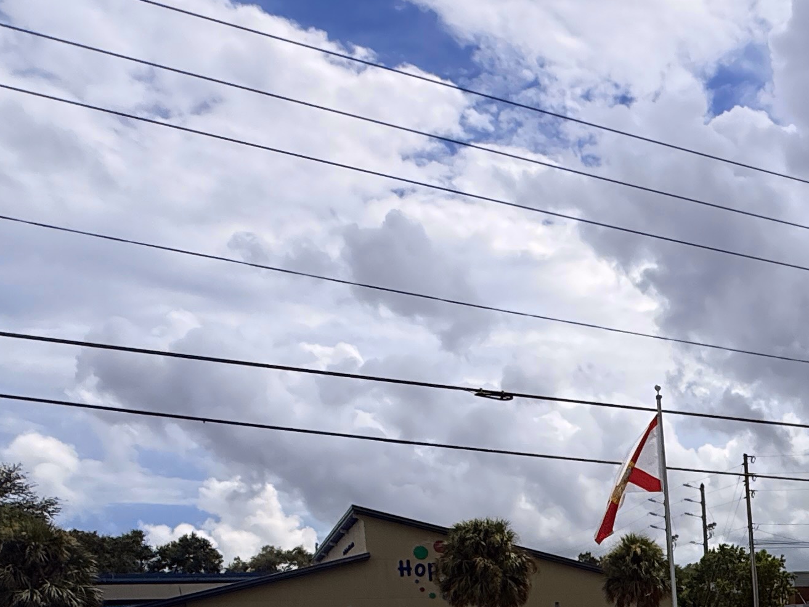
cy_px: 723
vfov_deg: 29.1
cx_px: 901
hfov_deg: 36.6
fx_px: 1005
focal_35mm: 43
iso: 50
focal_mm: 2.22
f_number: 2.2
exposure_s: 1/4149
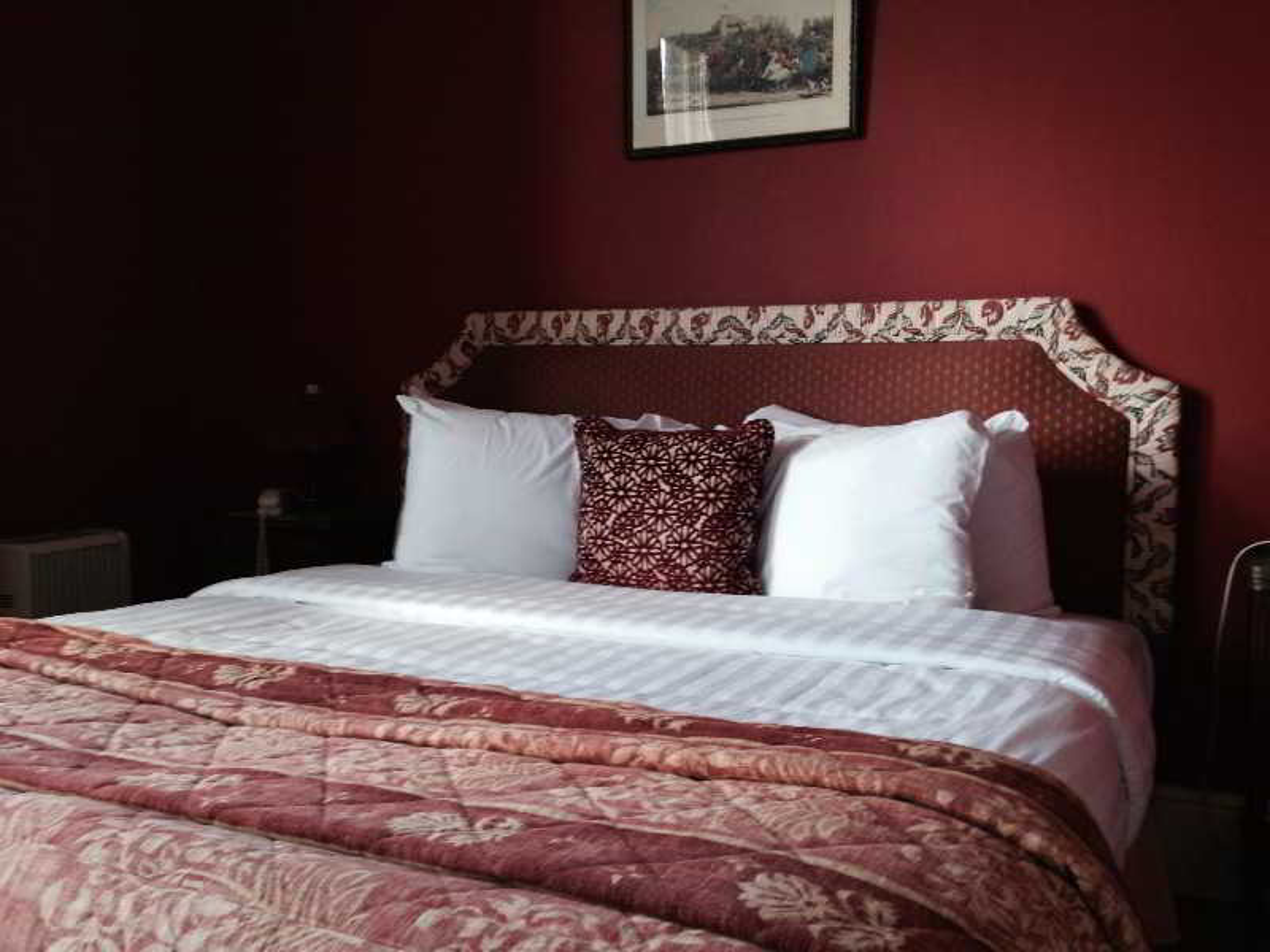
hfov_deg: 55.4
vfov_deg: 42.9
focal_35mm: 33
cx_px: 635
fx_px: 1211
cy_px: 476
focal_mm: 4.12
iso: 50
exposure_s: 1/24
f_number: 2.4
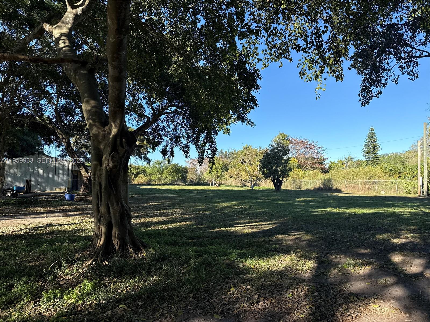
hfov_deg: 71.6
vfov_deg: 56.8
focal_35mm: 24
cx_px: 215
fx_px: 298
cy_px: 161
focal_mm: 6.76
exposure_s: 1/2000
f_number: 1.78
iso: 100
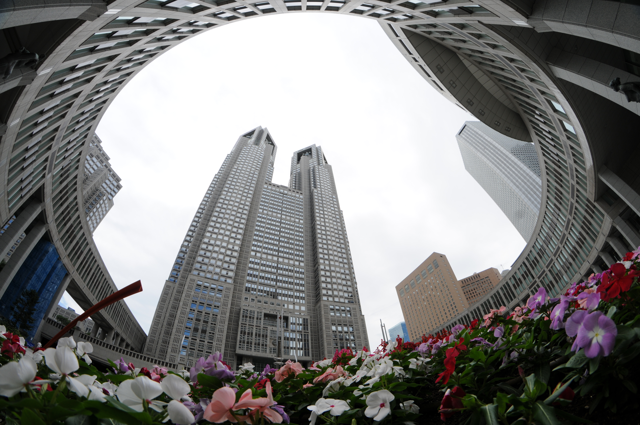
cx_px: 320
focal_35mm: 12
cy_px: 212
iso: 200
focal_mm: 8
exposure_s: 1/400
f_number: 8
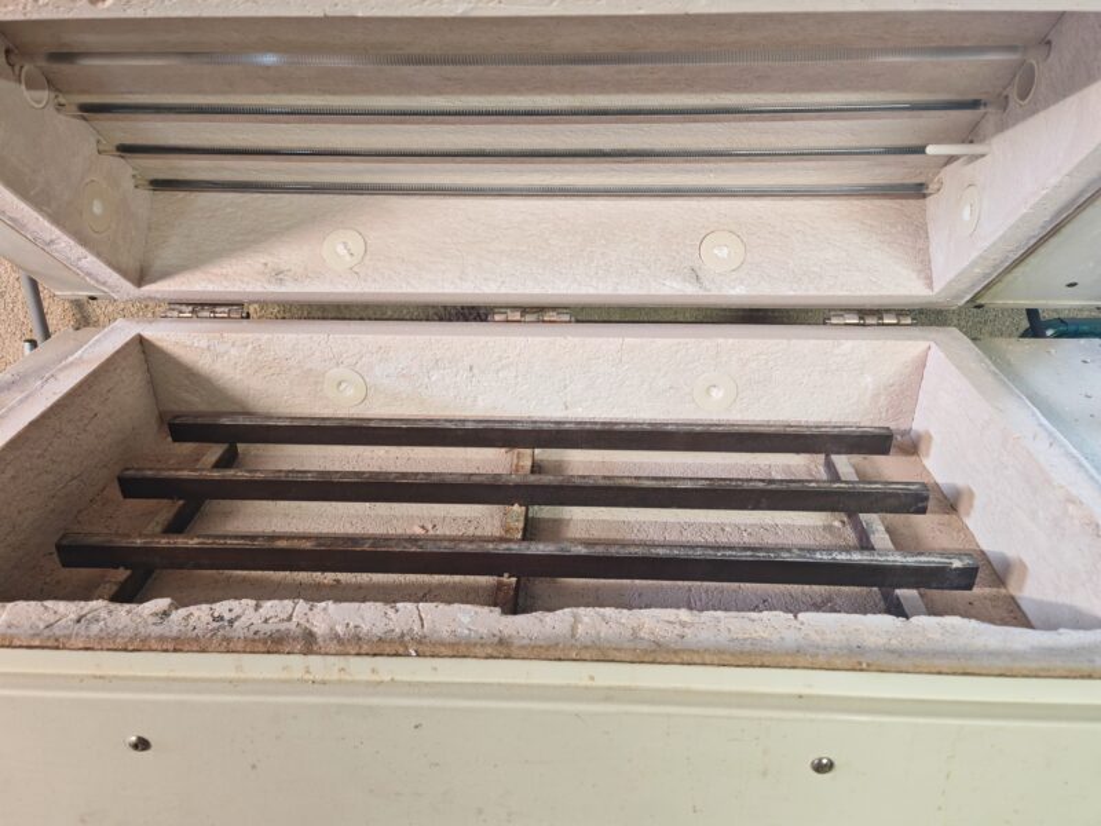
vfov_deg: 51.4
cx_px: 550
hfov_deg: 65.3
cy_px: 413
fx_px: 859
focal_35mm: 27
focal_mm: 6.67
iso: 1000
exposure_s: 1/25
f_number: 1.9
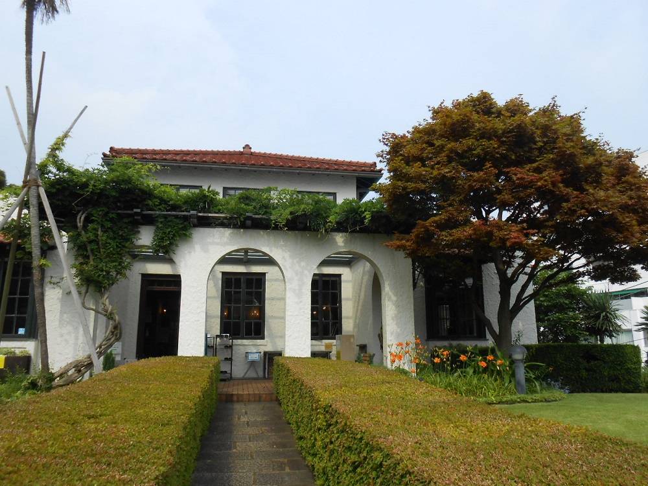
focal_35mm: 26
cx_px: 324
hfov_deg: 67.3
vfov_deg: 53.1
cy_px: 243
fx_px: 487
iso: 80
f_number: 3.5
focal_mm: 4.6
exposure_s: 1/640
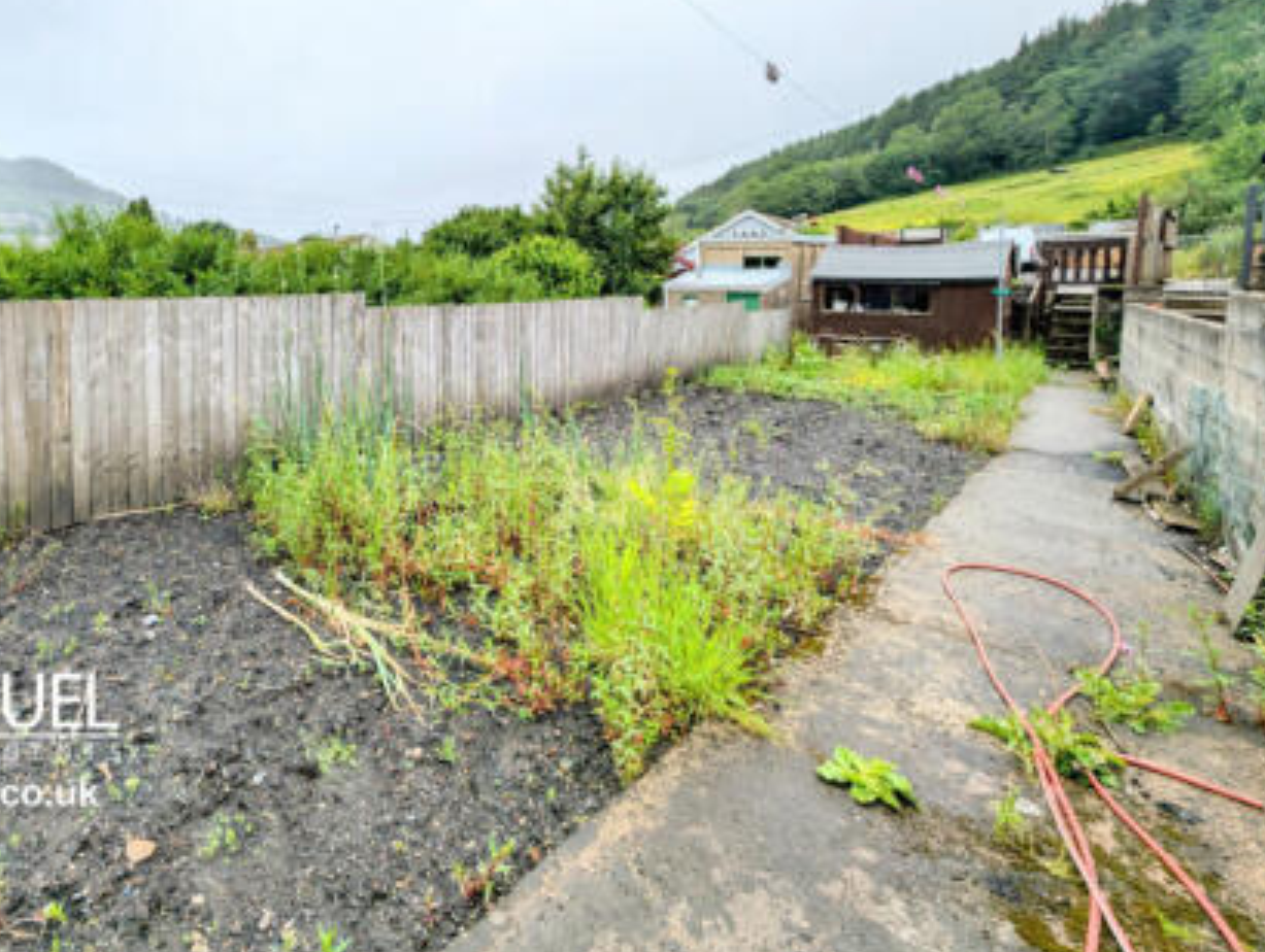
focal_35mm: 17
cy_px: 311
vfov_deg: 72.4
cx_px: 452
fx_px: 622
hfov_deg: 88.6
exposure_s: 1/1340
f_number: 1.95
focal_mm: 2.23
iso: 42
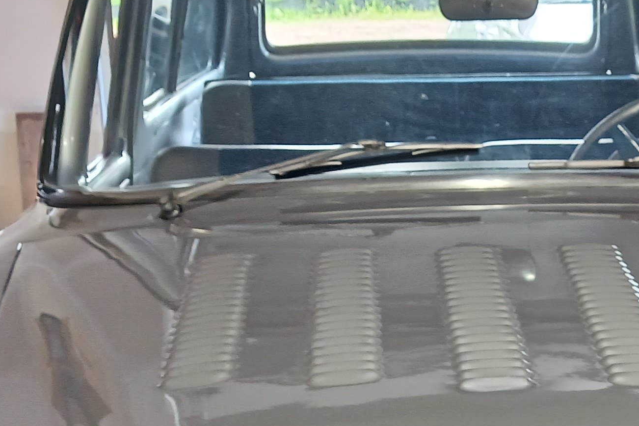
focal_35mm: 88
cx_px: 534
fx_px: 1562
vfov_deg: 14.4
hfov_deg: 22.7
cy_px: 666
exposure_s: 1/60
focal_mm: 4
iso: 100
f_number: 1.8
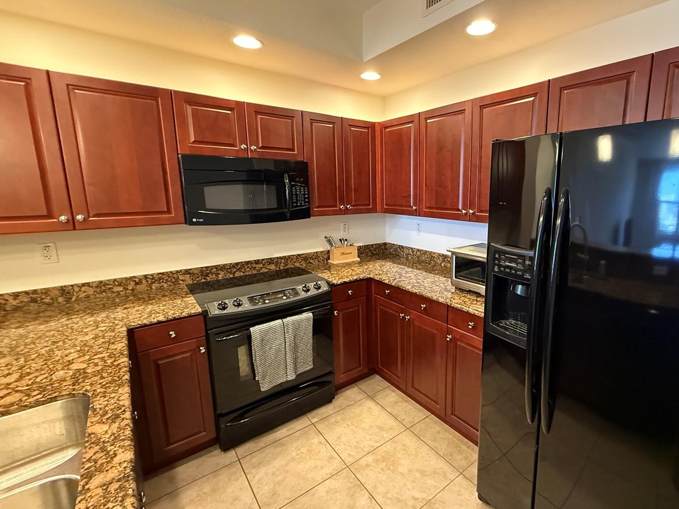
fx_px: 333
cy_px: 245
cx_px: 410
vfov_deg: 74.7
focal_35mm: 17
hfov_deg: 89.8
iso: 1000
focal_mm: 2.22
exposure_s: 1/60
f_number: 2.2
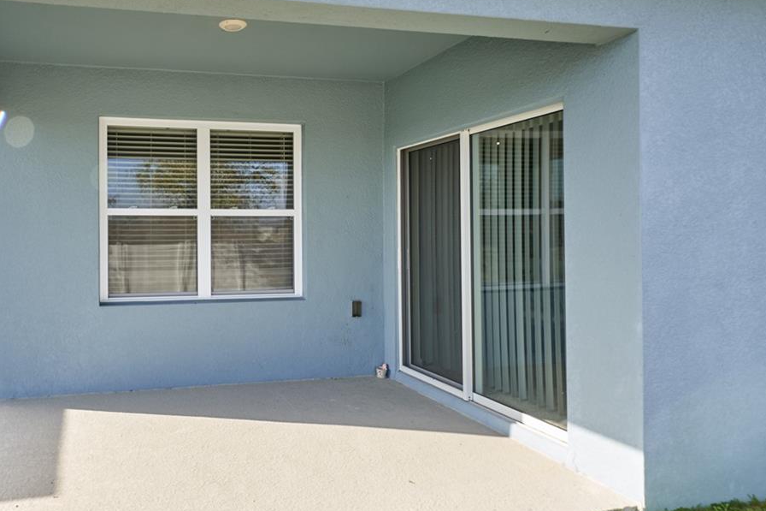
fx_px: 532
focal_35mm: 25
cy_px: 224
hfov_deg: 68.1
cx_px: 218
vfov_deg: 51.1
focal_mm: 14
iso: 100
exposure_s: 1/160
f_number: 5
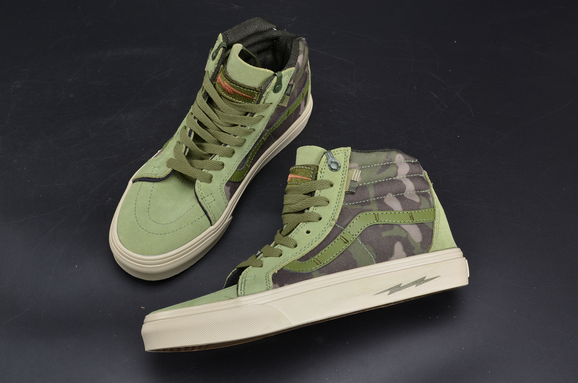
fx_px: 745
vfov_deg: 28.8
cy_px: 192
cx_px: 289
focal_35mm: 46
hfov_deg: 42.4
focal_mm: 31
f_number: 10
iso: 125
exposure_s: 1/125
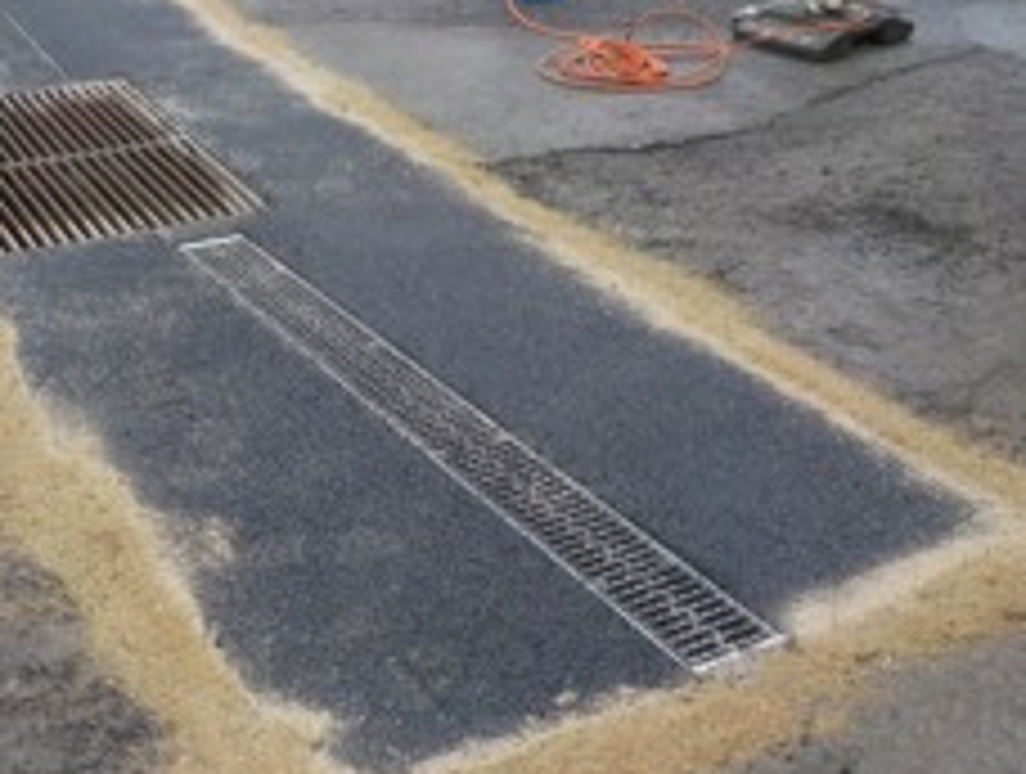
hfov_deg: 40.7
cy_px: 418
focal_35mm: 46
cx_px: 356
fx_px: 1366
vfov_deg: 31.6
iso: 125
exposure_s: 1/80
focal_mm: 4.1
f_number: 3.3
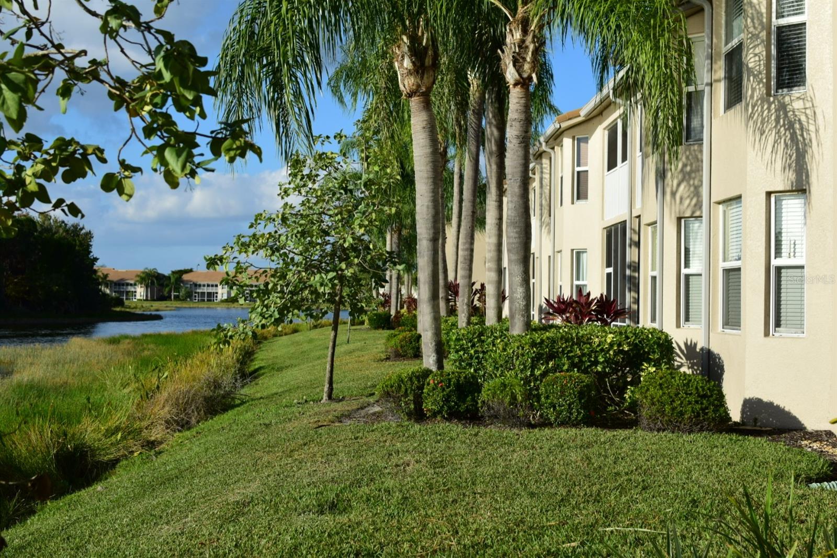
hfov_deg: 37.9
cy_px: 279
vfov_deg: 25.7
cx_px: 418
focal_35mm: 52
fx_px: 1220
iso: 160
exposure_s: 1/1600
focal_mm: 35
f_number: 4.5
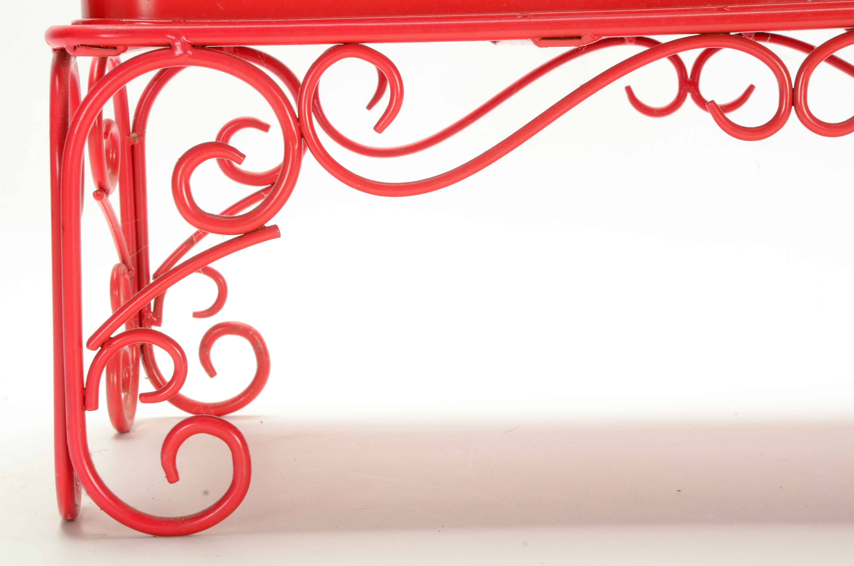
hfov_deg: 18.2
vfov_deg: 12.1
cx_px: 427
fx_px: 2663
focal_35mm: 112
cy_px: 283
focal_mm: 75
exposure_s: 1/160
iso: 400
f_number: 18
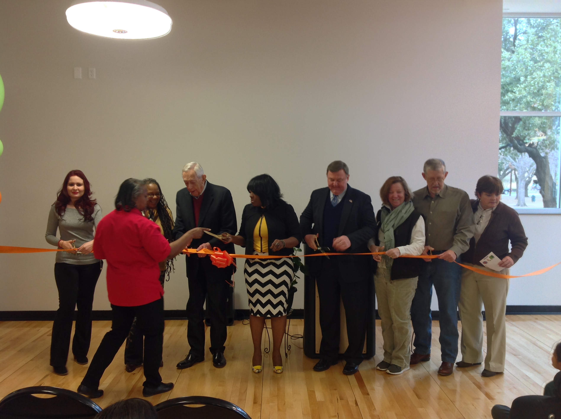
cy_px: 210
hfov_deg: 52.7
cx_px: 280
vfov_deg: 40.6
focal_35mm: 35
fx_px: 566
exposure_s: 1/24
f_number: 2.4
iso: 64
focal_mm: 4.28
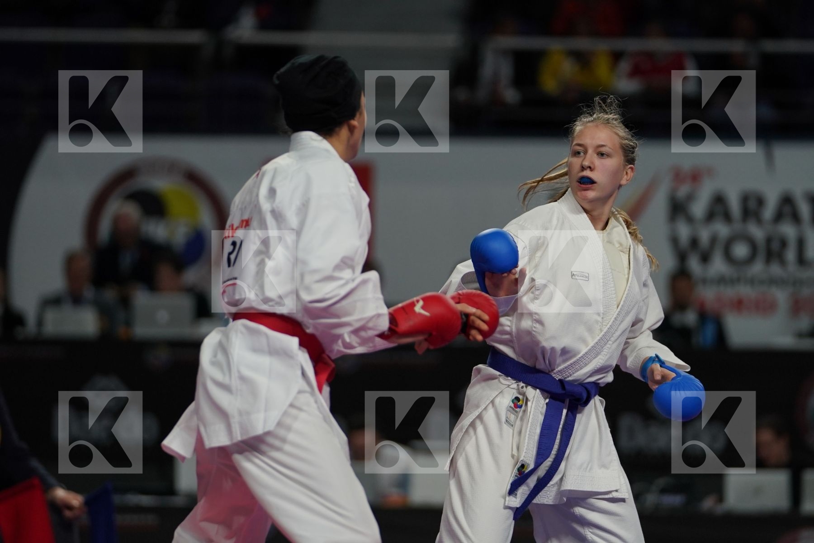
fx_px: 5381
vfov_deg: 5.8
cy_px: 272
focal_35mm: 238
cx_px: 407
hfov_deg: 8.7
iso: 800
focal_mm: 159
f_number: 2.8
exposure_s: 1/1000
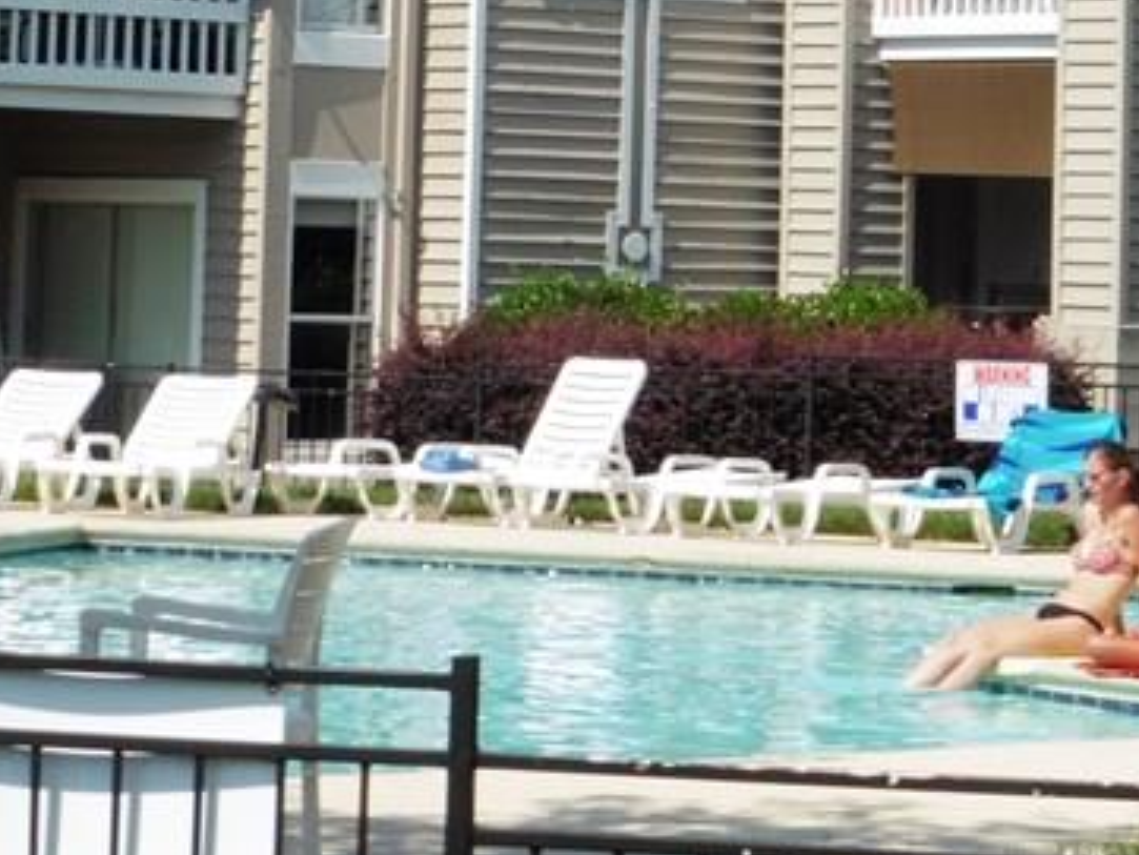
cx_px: 574
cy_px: -268
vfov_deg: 7.8
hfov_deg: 10.6
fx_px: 6155
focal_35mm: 187
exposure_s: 1/400
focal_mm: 11.7
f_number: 5.6
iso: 100
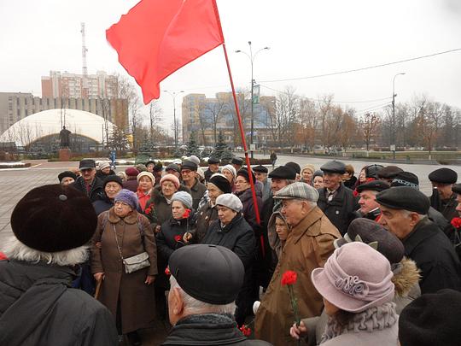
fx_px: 360
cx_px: 230
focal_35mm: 27
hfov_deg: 65.3
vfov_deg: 51.4
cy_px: 173
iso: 200
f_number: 3.5
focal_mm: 4.9
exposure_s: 1/90
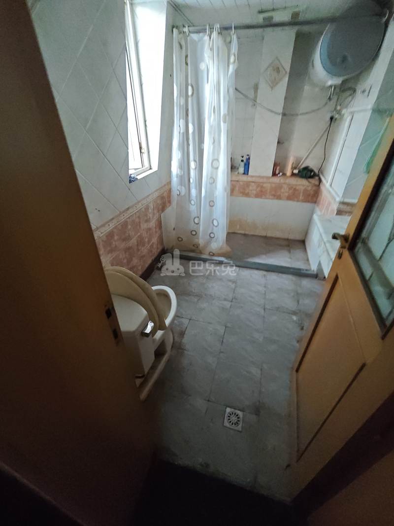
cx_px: 197
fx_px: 228
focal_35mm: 15
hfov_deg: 81.7
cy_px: 263
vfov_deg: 98.2
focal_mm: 1.91
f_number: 2.2
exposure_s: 1/25
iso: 500
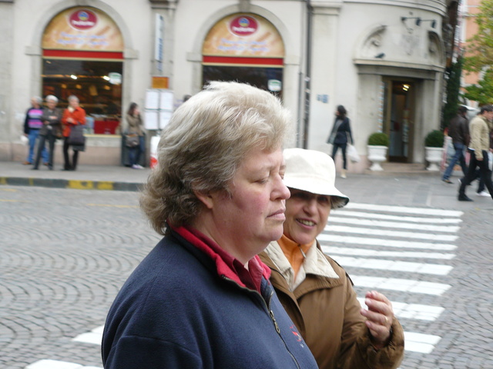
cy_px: 184
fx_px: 897
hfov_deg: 30.7
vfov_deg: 23.3
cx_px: 246
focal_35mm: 63
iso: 100
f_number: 3.2
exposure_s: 1/60
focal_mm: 10.5
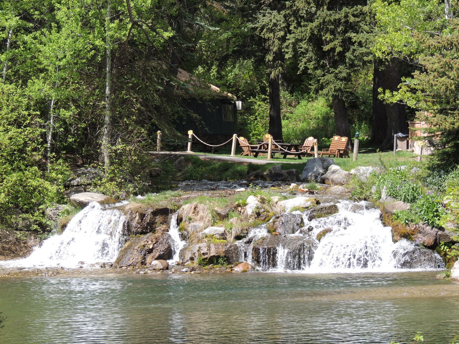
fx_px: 1790
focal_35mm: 135
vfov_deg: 11.0
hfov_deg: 14.6
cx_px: 230
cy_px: 172
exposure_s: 1/320
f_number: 4.3
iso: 100
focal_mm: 24
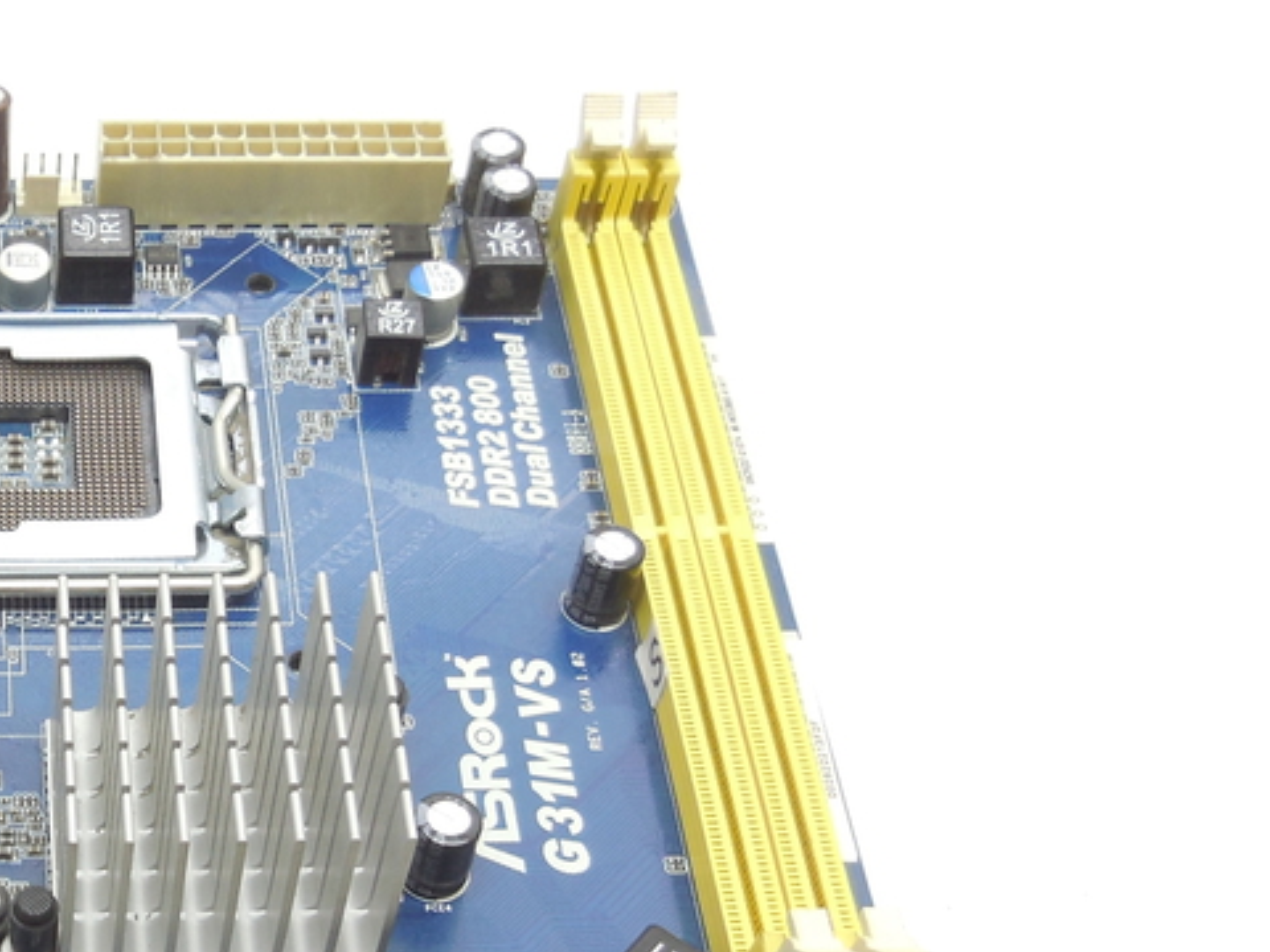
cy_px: 849
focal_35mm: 64
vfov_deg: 22.4
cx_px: -82
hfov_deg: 27.9
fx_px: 2348
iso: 125
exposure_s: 1/60
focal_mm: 5.3
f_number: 3.2
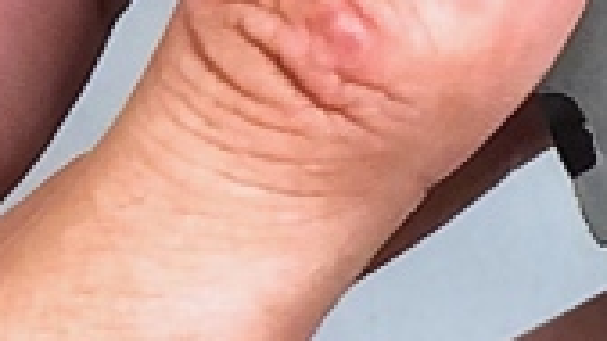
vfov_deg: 2.3
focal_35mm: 530
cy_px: 54
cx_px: 1067
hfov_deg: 4.0
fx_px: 8529
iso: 25
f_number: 2.8
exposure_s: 1/50
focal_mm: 6.6
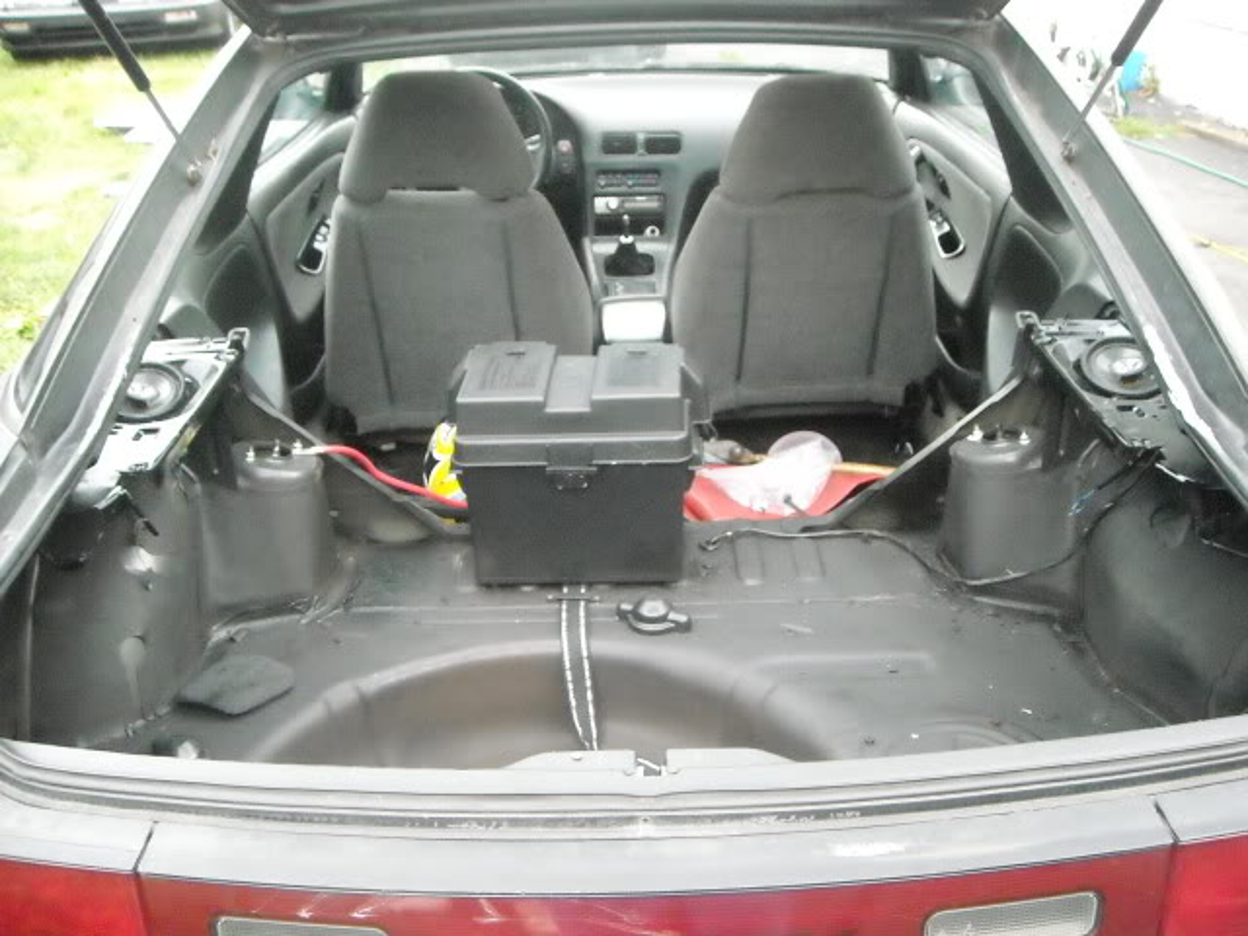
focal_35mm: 35
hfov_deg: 52.6
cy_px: 468
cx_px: 624
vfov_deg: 40.7
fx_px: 1262
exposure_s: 1/125
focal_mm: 5.7
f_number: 2.8
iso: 800
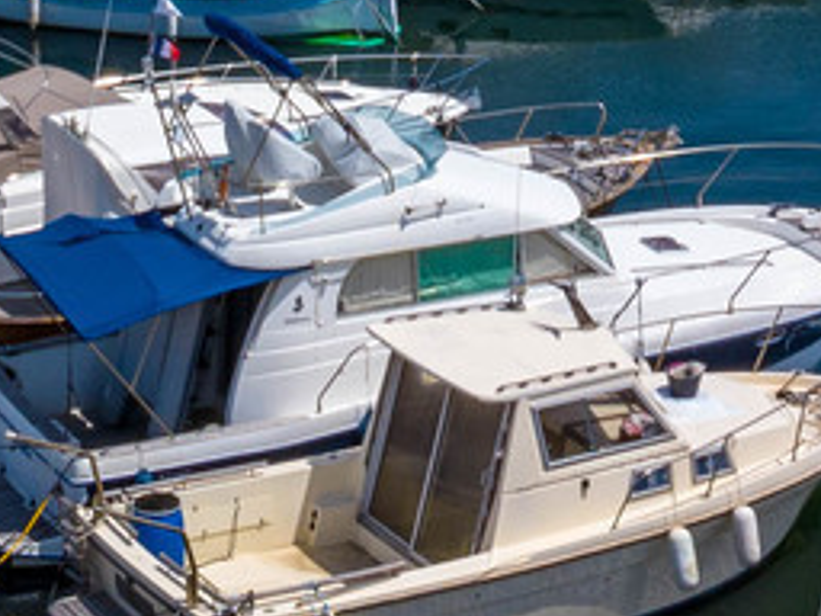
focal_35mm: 150
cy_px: -924
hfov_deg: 13.2
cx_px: 494
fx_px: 3558
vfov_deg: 8.8
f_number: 11
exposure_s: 1/240
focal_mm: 12.3
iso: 100
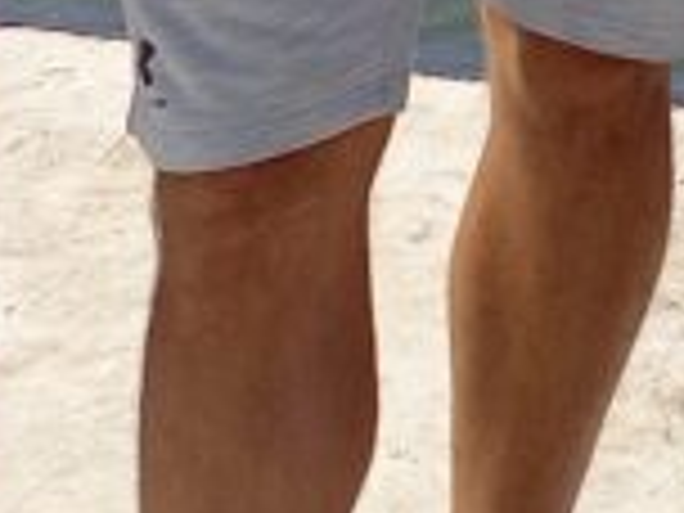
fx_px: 3893
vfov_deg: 6.3
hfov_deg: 9.0
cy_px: -1444
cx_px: 1642
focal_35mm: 197
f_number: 1.8
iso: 50
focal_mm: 4.65
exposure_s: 1/996
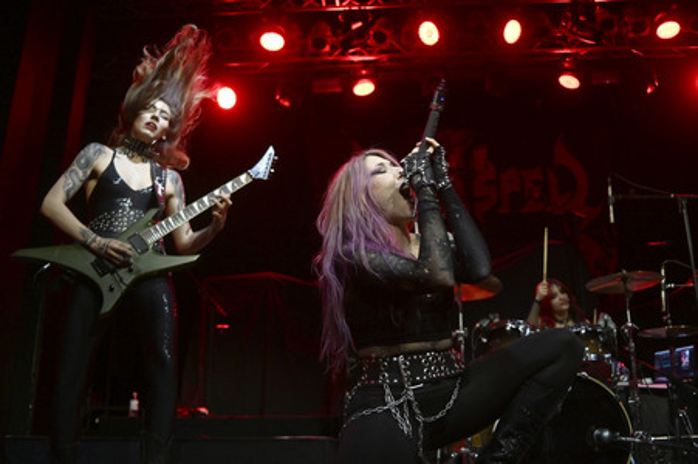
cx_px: 349
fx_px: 678
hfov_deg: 54.5
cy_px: 232
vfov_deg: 37.8
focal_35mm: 35
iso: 4000
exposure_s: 1/400
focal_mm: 35
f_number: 4
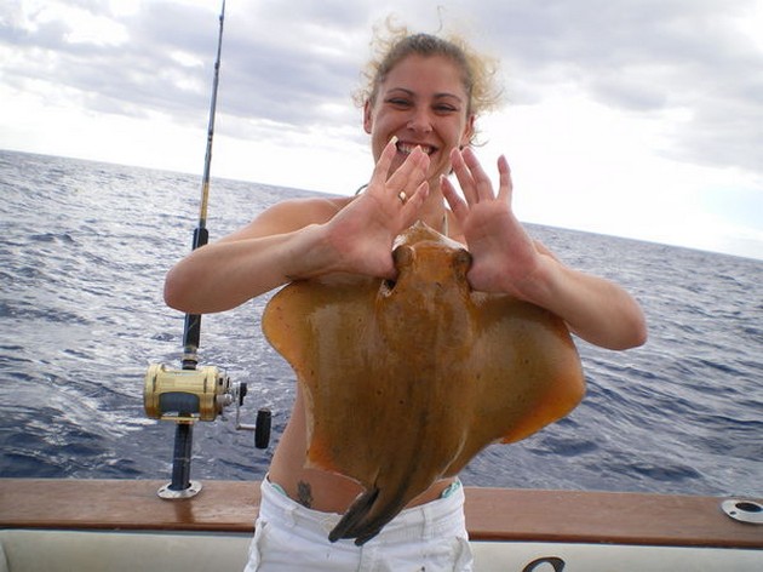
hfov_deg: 51.4
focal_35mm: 36
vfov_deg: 39.6
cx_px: 382
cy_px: 286
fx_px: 793
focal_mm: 6.3
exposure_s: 1/250
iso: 50
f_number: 4.6
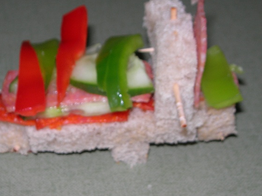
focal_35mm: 83
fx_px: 628
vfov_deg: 17.8
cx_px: 107
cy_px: 111
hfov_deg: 23.5
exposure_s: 1/60.1
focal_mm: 10.6
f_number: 5.4
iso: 64
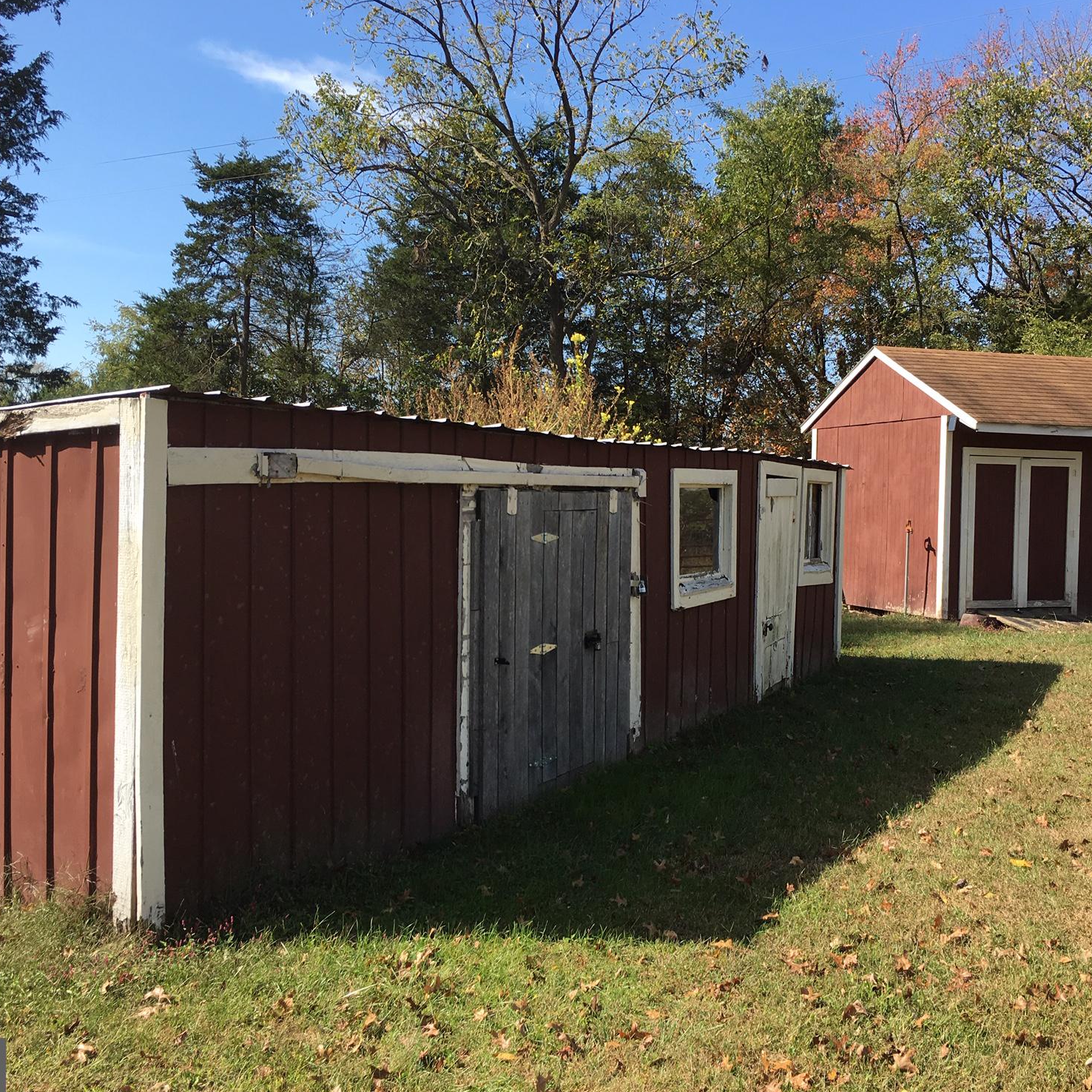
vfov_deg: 47.2
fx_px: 1249
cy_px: 539
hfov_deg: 47.2
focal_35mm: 35
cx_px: 570
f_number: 2.2
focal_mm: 4.15
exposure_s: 1/810
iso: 25
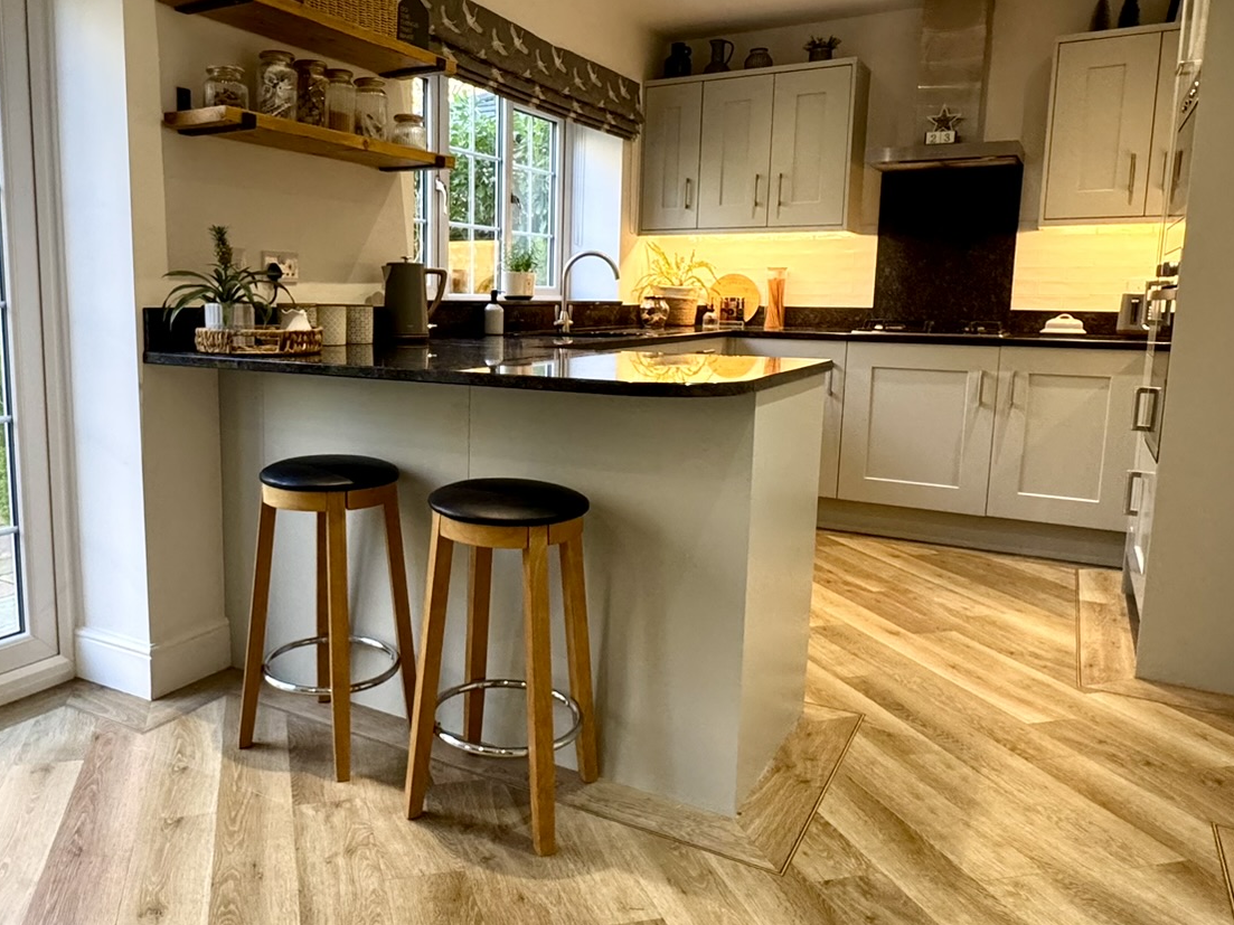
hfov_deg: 66.4
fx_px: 927
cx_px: 469
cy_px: 428
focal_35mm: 26
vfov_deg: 53.0
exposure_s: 1/99
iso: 320
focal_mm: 2.22
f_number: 2.2
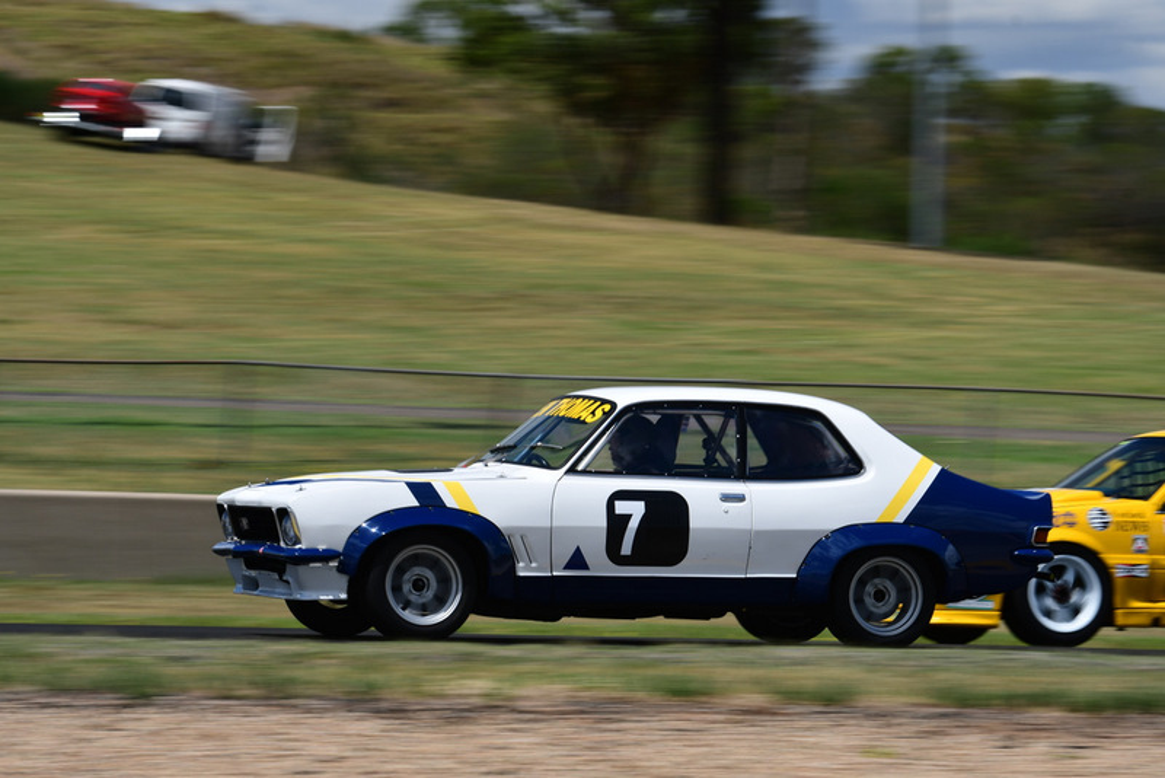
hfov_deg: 11.2
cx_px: 582
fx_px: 5924
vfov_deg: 7.5
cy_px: 389
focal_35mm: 183
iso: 160
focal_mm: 122
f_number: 14
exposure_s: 1/200
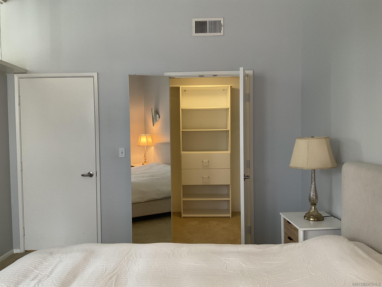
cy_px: 144
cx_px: 191
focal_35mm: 29
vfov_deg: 48.2
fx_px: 320
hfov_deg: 61.7
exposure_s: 1/60
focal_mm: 3
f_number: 1.8
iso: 125
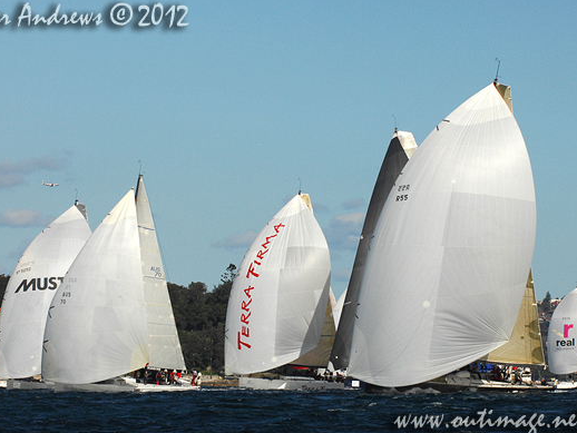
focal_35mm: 217
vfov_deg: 6.9
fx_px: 3619
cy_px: 219
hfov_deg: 9.1
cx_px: 286
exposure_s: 1/1000
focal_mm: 130
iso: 400
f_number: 9.5
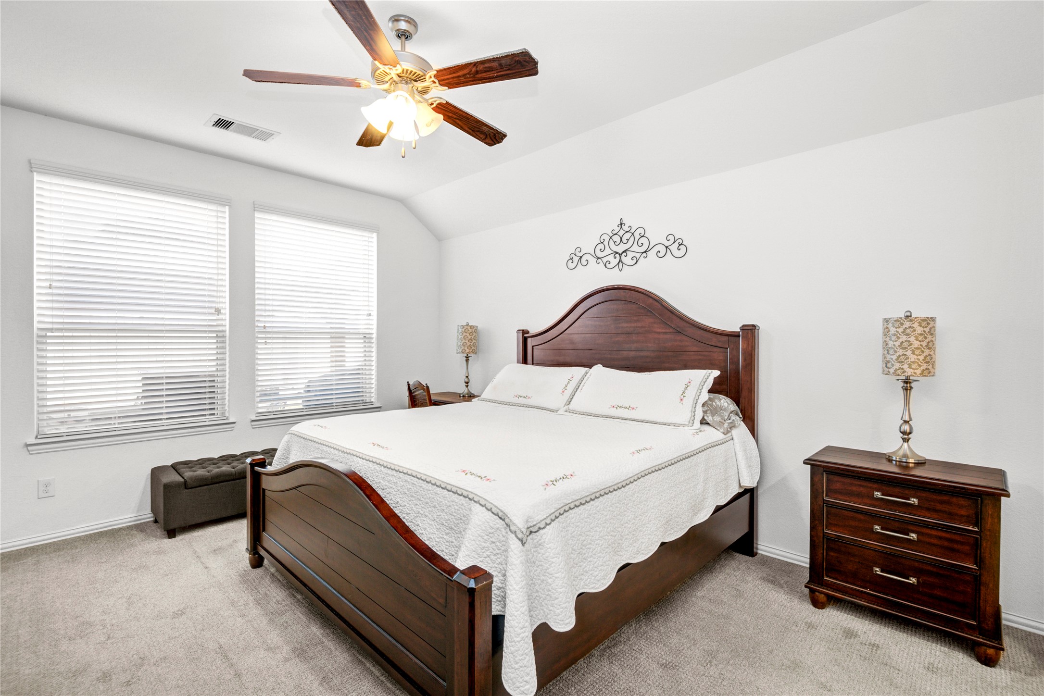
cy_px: 348
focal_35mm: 16
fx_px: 464
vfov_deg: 73.8
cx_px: 522
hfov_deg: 96.7
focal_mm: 16
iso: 320
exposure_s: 1/5
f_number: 8
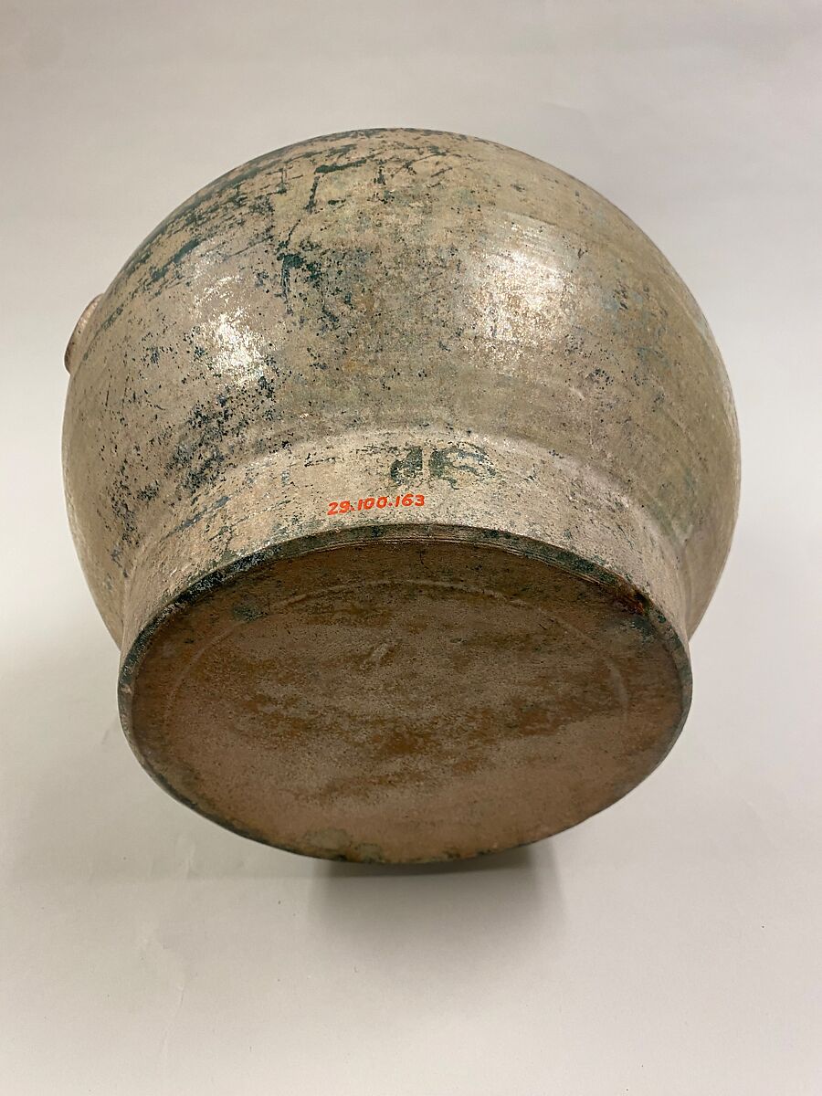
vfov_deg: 67.3
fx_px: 823
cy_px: 548
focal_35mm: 26
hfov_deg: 53.1
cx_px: 411
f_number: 1.8
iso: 125
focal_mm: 4.25
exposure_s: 1/60
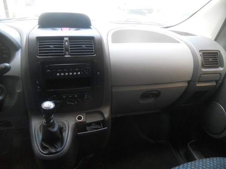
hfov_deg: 65.3
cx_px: 113
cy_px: 84
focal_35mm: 27
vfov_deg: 51.4
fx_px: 176
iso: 320
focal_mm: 4.9
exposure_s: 1/30
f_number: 3.2
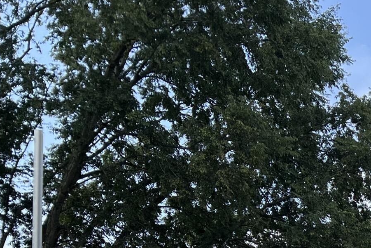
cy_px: 435
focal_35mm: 90
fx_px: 928
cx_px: 572
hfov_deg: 19.4
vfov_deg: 13.7
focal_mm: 5.7
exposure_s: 1/1621
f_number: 1.5
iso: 50
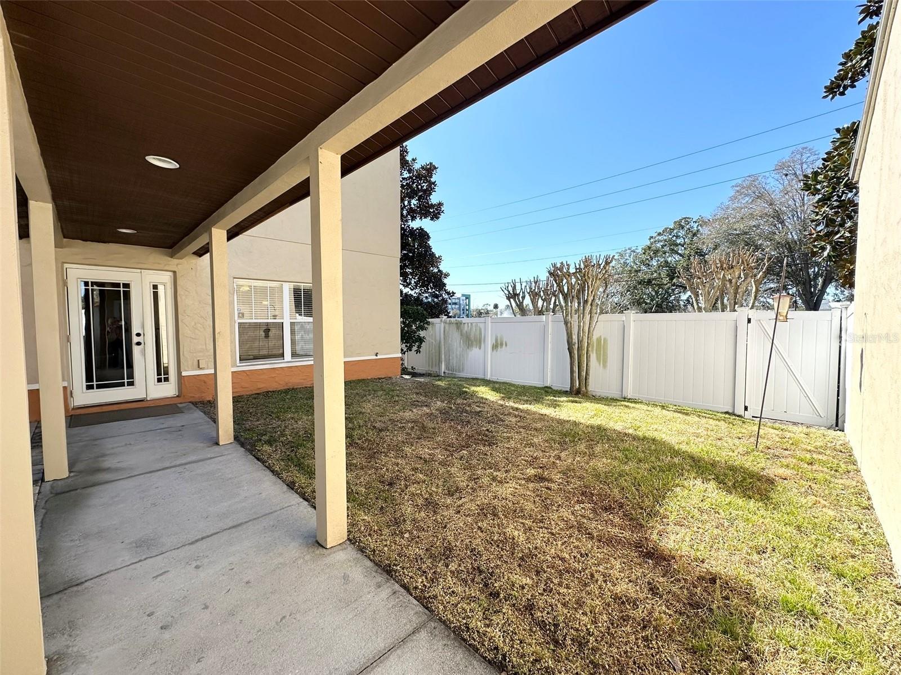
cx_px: 450
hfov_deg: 102.1
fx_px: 364
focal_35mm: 14
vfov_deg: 85.7
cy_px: 338
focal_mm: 2.22
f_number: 2.2
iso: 40
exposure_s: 1/1103
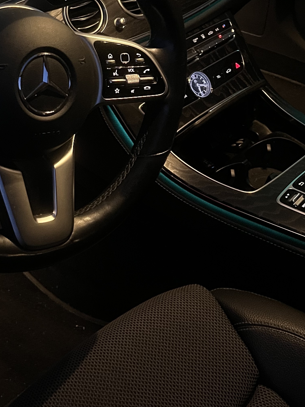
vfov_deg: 35.1
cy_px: 57
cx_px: 26
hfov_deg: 27.0
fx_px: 611
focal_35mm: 52
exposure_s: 1/25
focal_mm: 5.1
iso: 800
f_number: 1.6
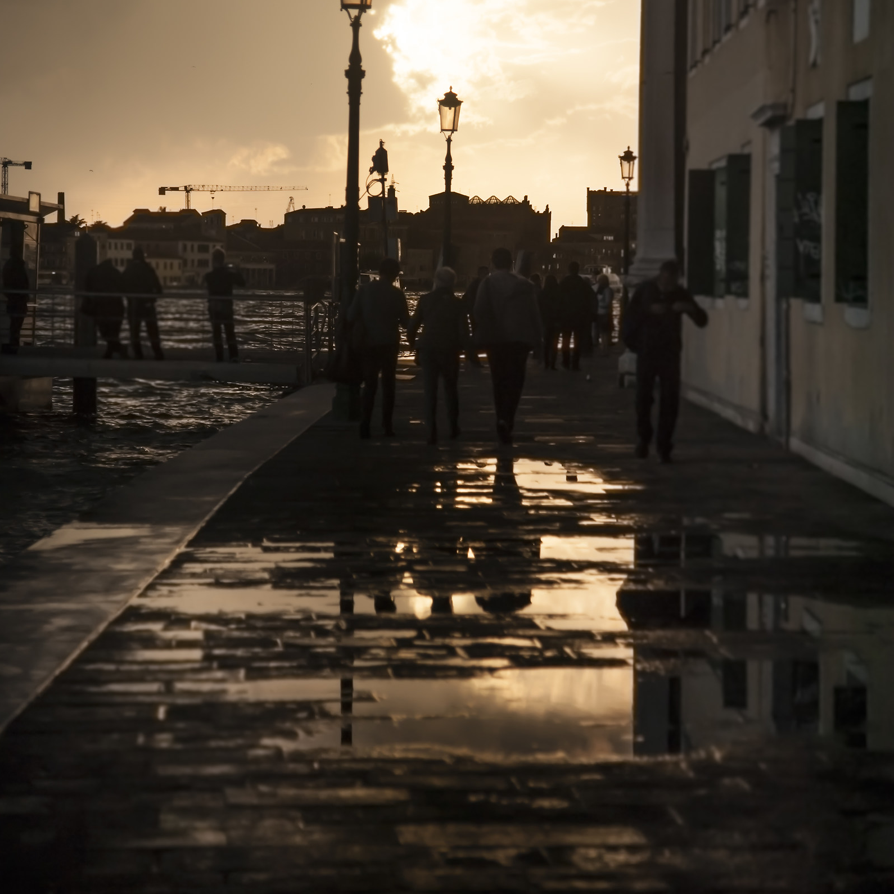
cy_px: 304
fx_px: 2922
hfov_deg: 17.4
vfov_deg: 17.4
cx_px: 448
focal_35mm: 100
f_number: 4
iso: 200
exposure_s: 1/1600
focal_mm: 78
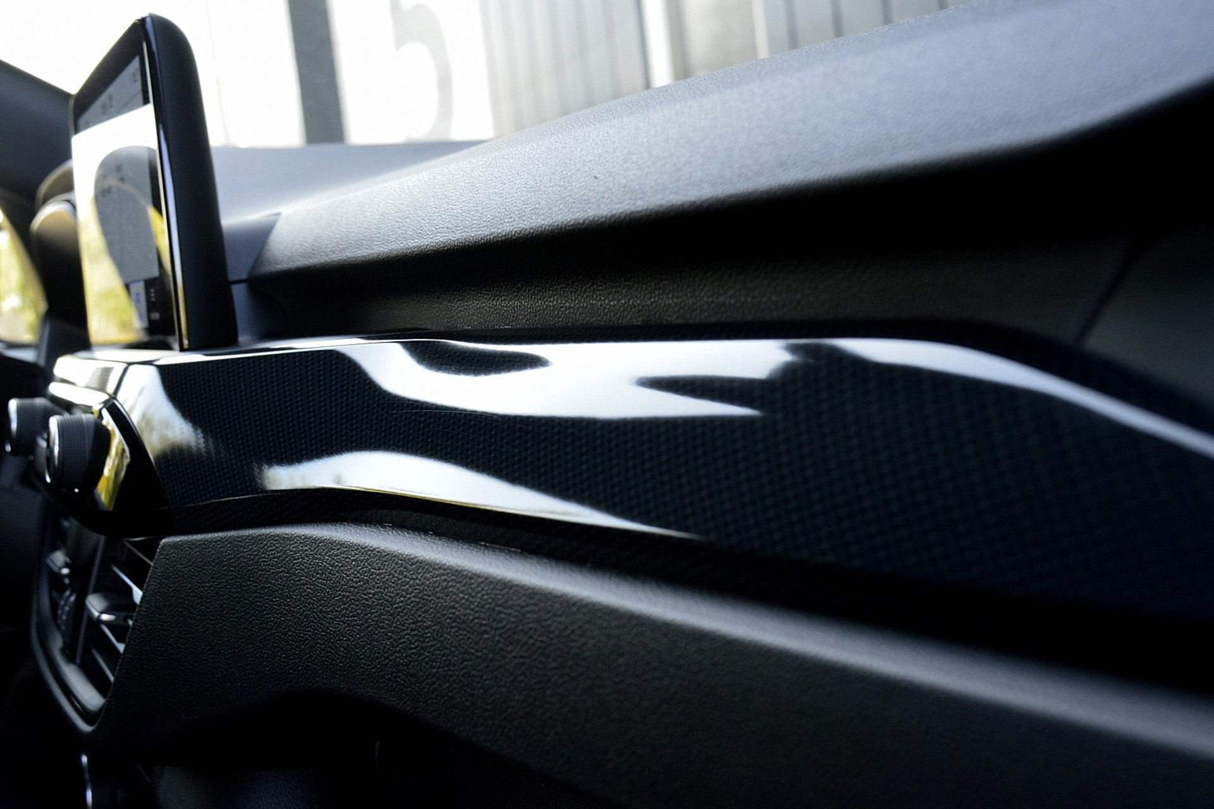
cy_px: 404
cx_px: 607
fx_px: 1366
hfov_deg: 47.9
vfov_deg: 33.0
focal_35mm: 40
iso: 720
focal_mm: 27
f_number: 8
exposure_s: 1/60
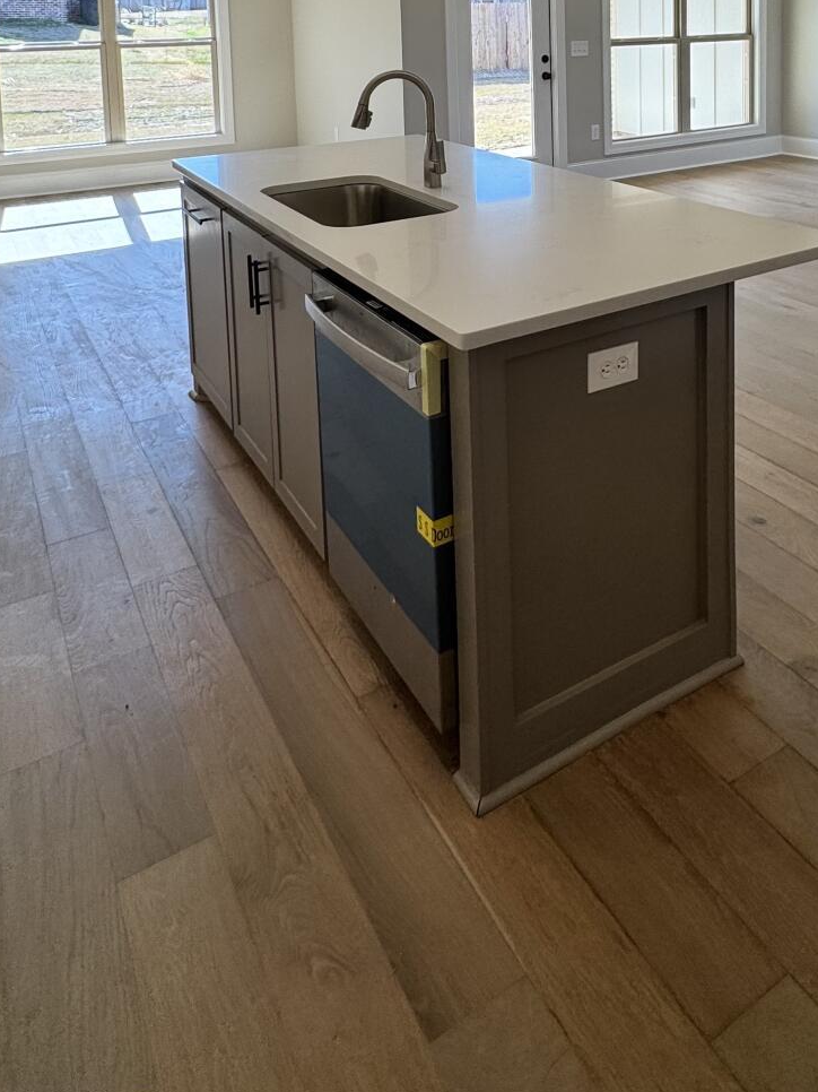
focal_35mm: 29
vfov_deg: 53.4
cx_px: 547
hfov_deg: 47.4
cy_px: 95
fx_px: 914
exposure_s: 1/150
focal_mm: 2.22
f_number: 2.2
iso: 40
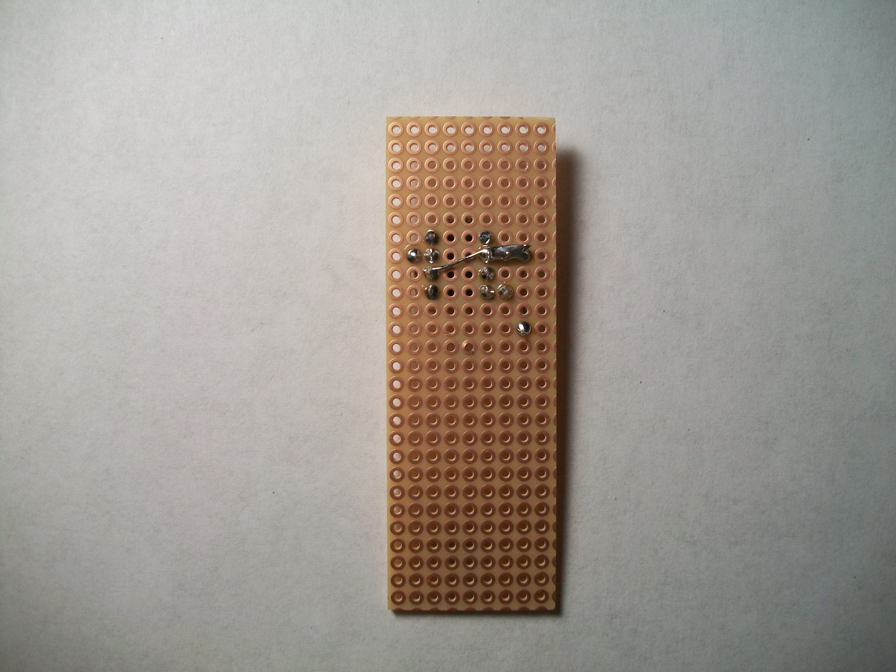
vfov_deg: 44.2
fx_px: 828
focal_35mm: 32
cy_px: 336
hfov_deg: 56.8
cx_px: 448
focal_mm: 5.7
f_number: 2.9
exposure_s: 1/125
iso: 80
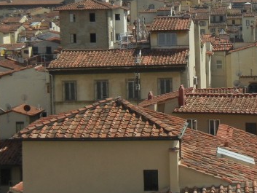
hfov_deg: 22.1
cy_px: 5
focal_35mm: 87
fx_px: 646
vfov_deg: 16.7
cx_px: 218
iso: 160
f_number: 7
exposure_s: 1/546
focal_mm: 5.4
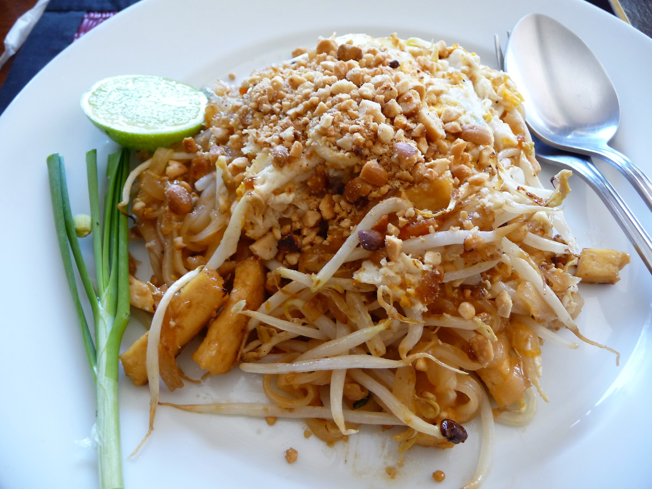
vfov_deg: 49.7
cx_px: 326
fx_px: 527
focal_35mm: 28
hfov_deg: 63.4
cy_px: 244
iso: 200
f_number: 3.3
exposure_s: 1/30
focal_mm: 4.7
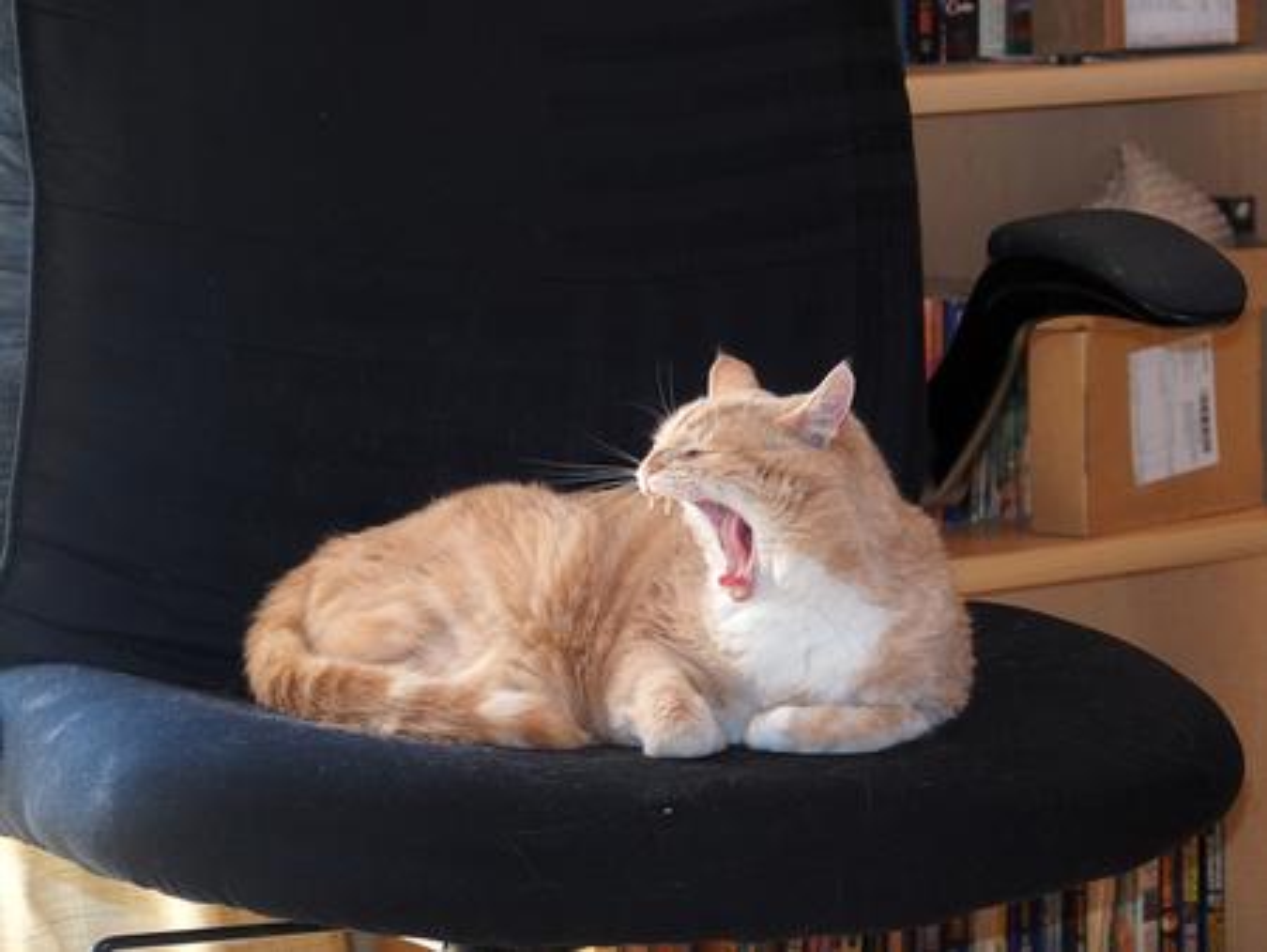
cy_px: 476
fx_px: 4944
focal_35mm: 135
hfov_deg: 14.6
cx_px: 634
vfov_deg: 11.0
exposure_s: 1/100
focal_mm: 28.8
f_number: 2.8
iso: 400
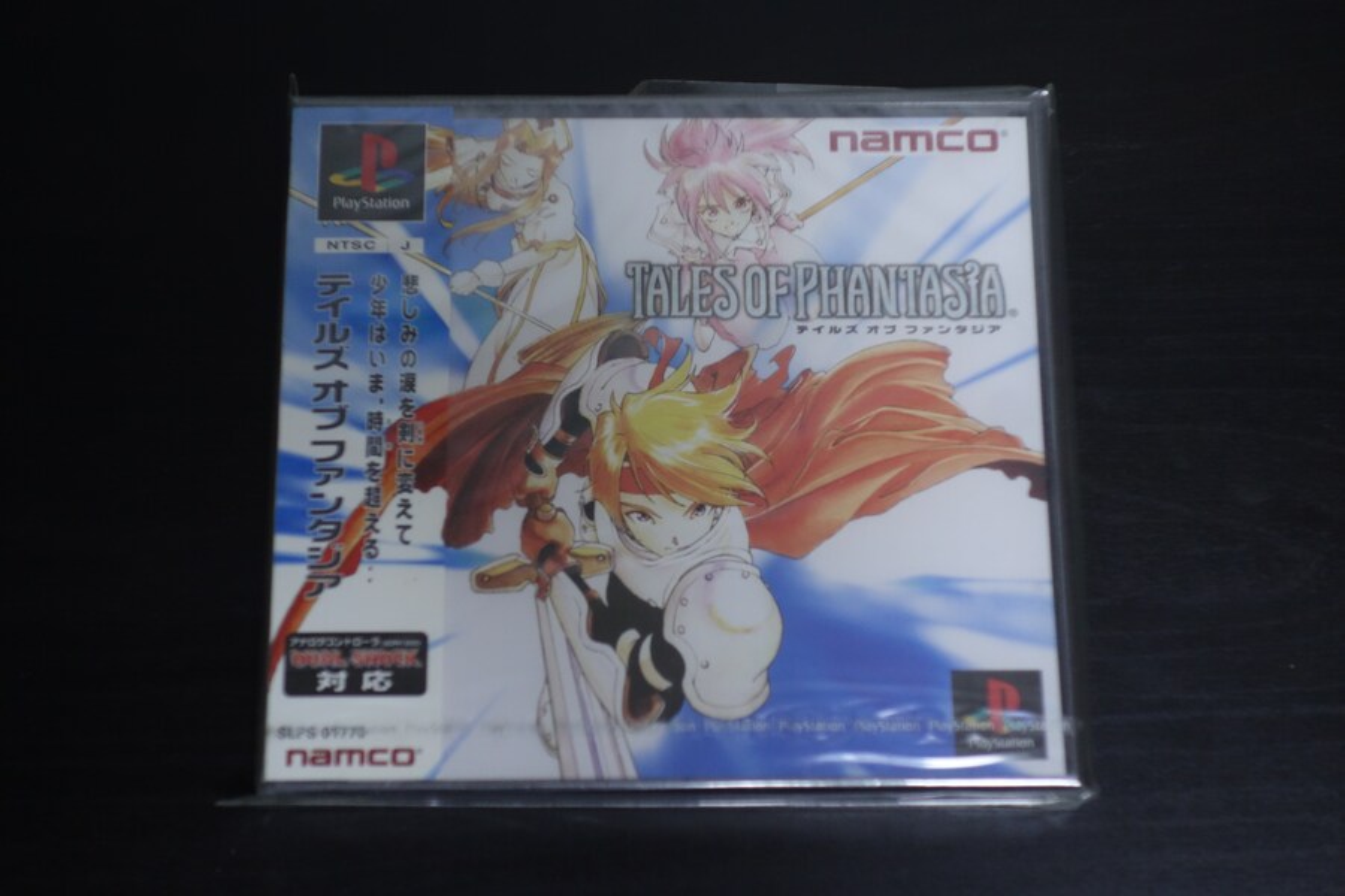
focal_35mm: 65
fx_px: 2428
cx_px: 672
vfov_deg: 20.9
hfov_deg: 31.0
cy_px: 448
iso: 800
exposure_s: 1/50
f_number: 4
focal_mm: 24.11
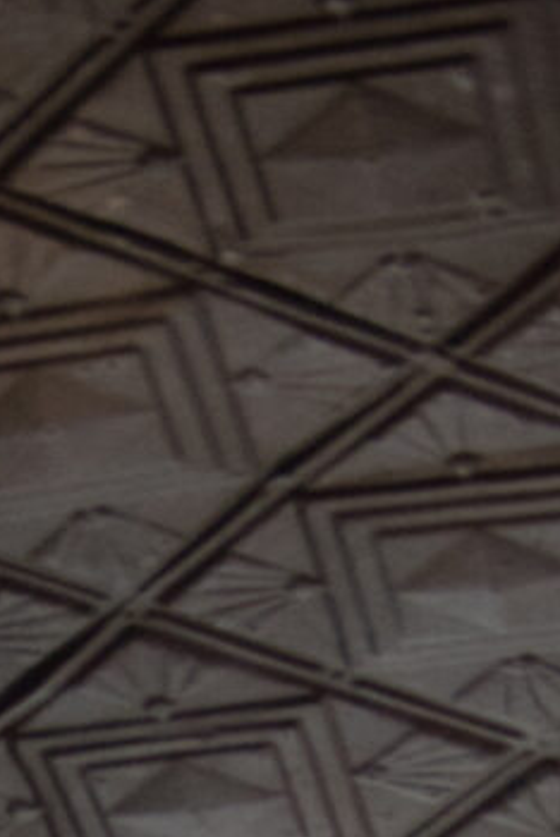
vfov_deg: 7.0
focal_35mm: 256
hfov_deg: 5.4
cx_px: -51
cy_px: 2769
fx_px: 5961
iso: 1600
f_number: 2.8
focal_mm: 35
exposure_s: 1/250
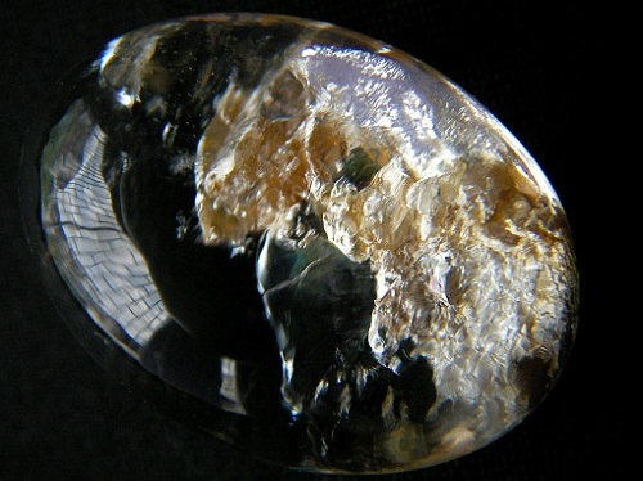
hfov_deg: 49.0
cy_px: 240
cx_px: 322
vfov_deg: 37.7
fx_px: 705
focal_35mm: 38
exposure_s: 1/106
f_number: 3.3
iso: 50
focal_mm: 6.3
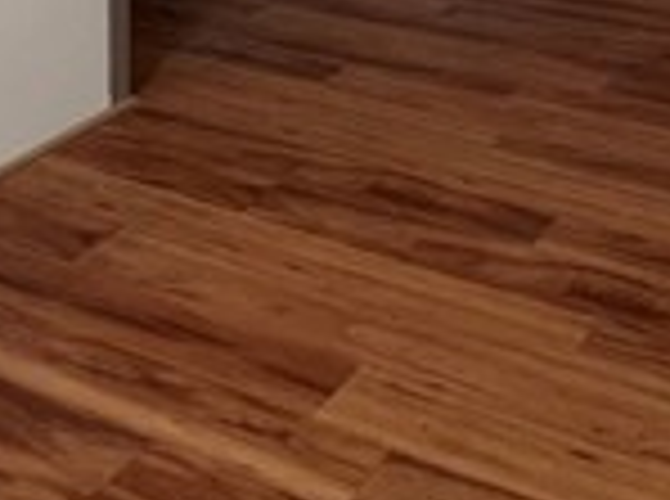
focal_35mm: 56
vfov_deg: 20.9
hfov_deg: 32.6
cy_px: -302
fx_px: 1081
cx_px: 607
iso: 200
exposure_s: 1/60
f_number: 1.8
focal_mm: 1.57
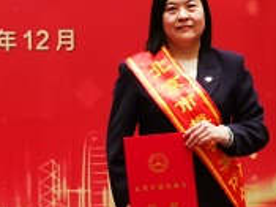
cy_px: 14
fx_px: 1474
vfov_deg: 8.0
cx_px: 3
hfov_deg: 10.6
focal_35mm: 185
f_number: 4
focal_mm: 3.95
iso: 500
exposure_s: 1/20
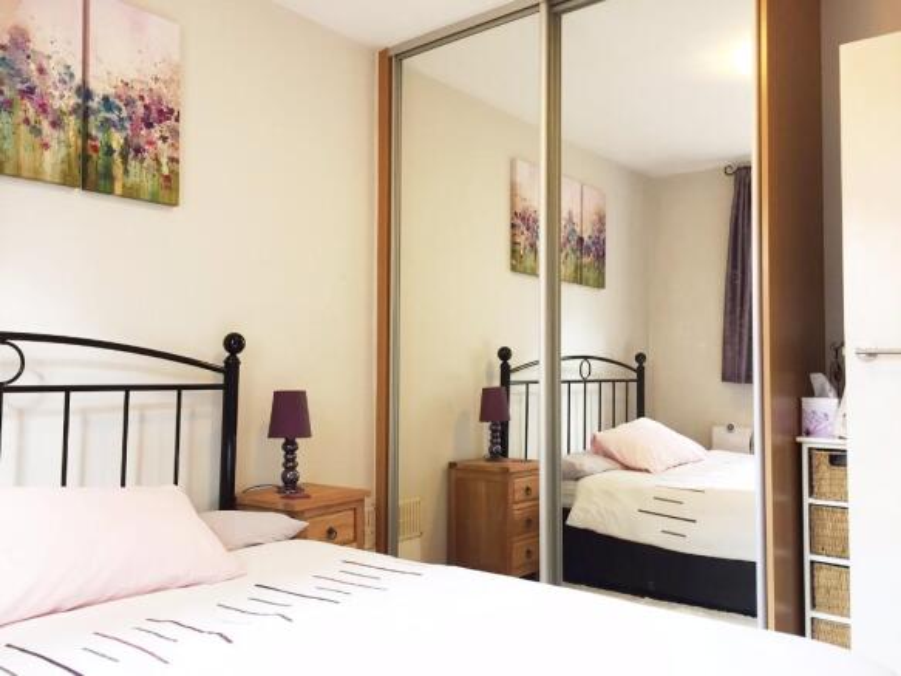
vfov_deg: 48.2
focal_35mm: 29
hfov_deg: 61.7
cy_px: 338
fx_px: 755
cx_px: 450
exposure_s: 1/33
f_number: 2.2
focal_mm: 4.15
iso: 80
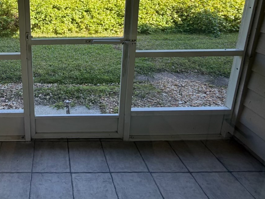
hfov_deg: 61.4
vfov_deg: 47.9
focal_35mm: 26
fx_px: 199
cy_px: 22
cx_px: 51
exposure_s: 1/154
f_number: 2.2
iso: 40
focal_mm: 2.22
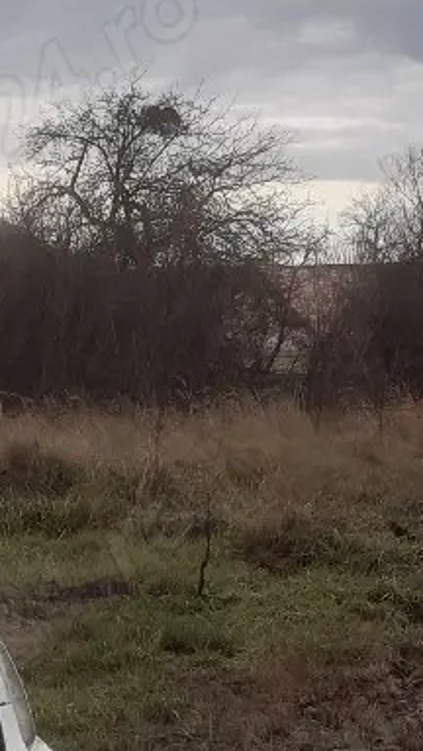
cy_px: 723
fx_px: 2034
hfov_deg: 10.9
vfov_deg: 20.4
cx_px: -392
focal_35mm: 102
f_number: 1.9
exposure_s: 1/122
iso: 40
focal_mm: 3.6
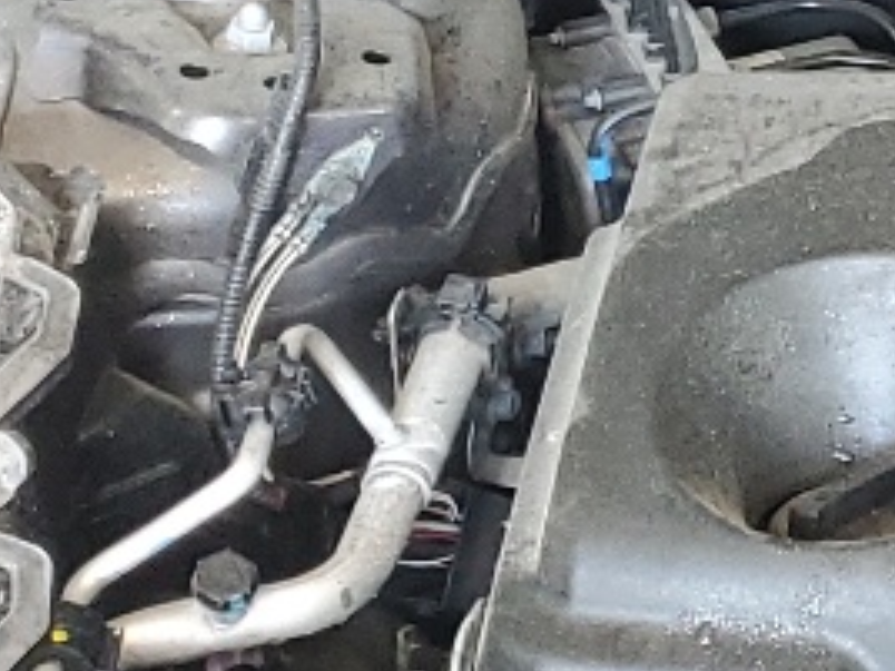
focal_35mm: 155
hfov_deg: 11.2
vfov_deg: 9.5
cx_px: 1924
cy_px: -77
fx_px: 4008
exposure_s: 1/60.2
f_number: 1.5
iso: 114
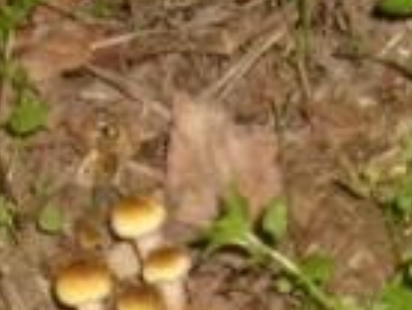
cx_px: 0
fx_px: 1931
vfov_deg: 8.7
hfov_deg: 12.0
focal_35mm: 162
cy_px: 626
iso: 100
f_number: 2.8
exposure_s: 1/45
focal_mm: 5.8
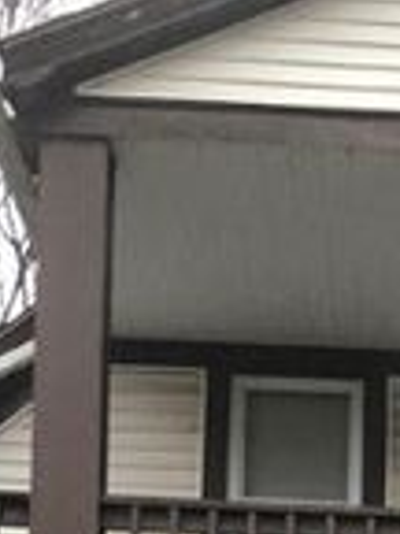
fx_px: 2003
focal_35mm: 130
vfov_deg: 13.5
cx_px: 559
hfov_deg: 11.1
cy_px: 992
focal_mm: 3.99
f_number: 1.8
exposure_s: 1/20
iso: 40
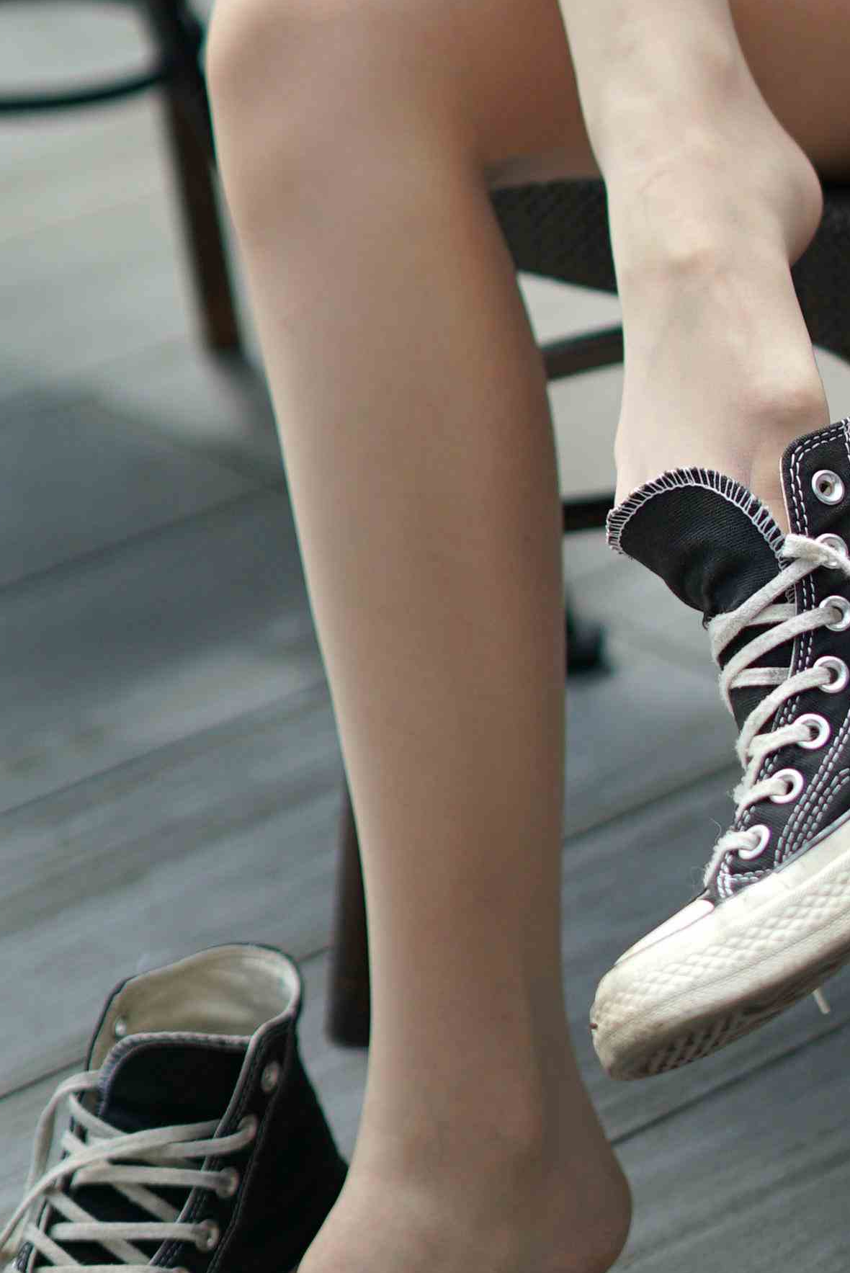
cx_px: 663
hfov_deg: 11.4
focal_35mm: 120
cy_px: 222
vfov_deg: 16.9
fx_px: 4245
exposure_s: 1/4000
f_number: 1.8
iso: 200
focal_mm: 50
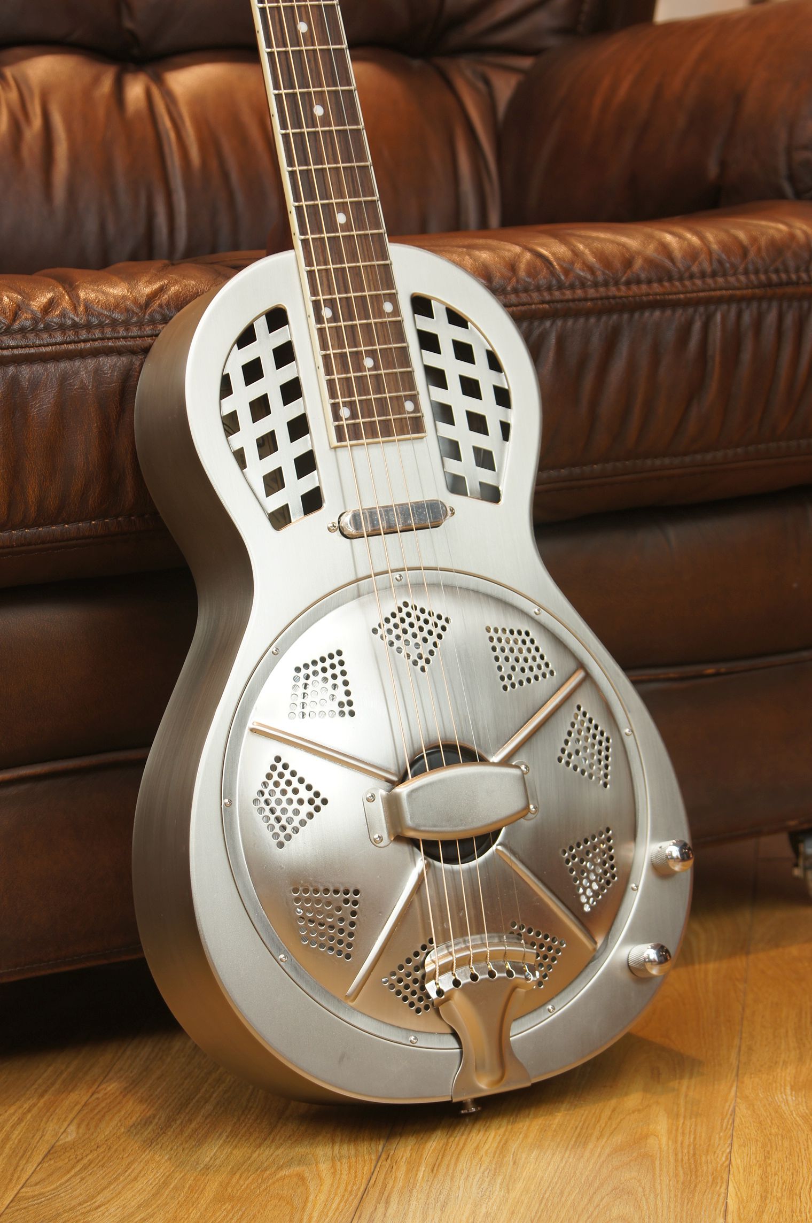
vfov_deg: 22.6
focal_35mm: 90
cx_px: 406
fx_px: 3052
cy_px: 612
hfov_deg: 15.2
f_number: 6.3
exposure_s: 1/8
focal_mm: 60
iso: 100
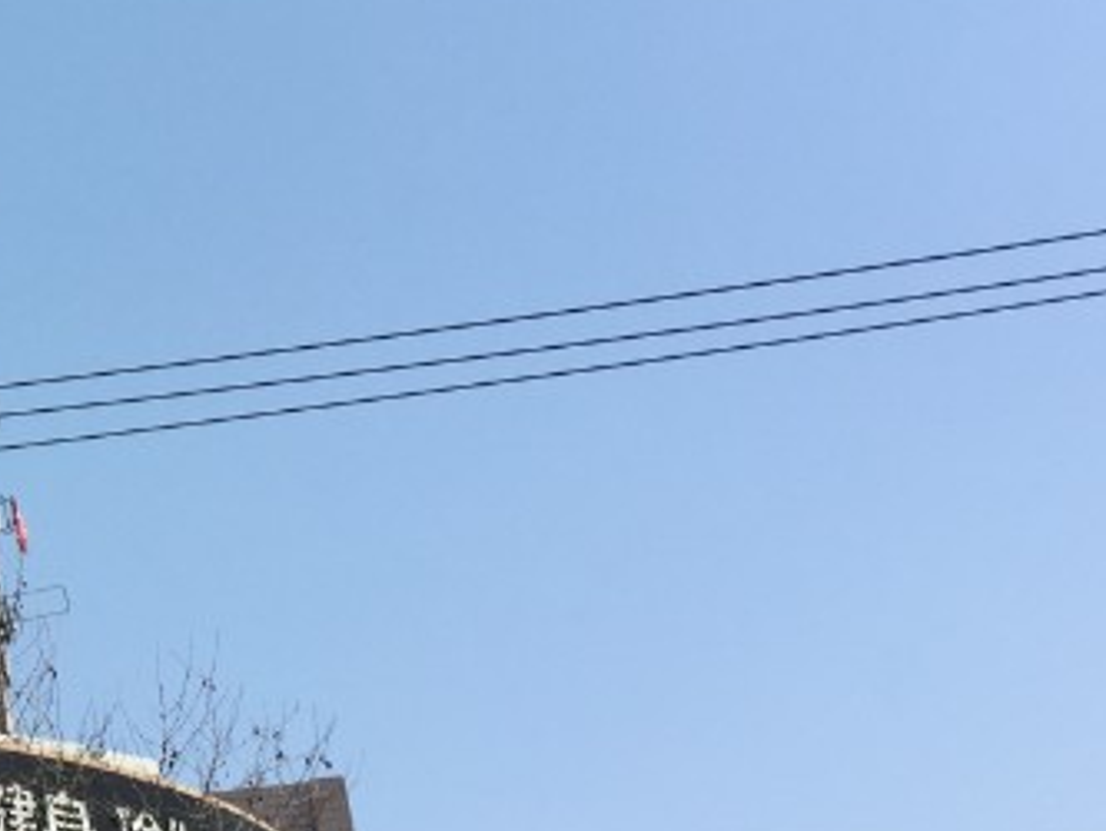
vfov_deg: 16.7
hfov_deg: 20.2
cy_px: 27
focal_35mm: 87
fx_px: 2781
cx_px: -412
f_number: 2.2
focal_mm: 4.15
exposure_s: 1/1721
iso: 32
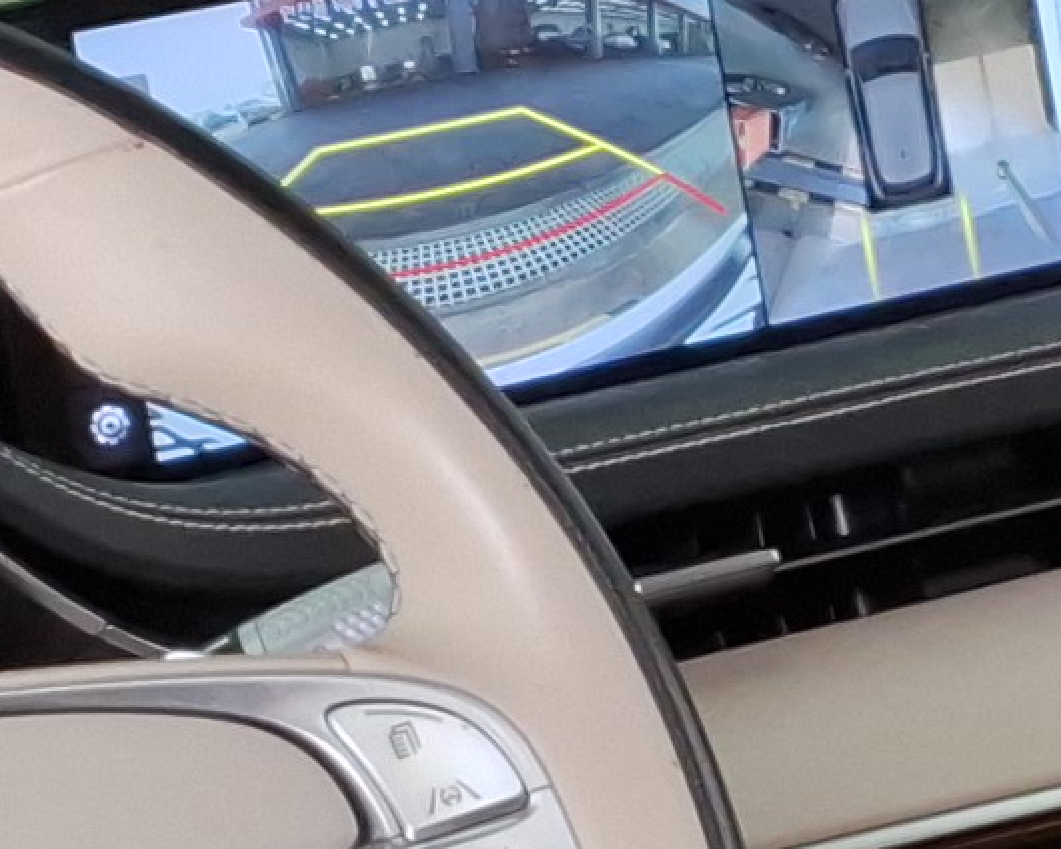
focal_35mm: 168
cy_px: 619
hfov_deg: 11.5
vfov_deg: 9.2
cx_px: 801
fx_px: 5276
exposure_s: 1/120
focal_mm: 2.91
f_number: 1.9
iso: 54
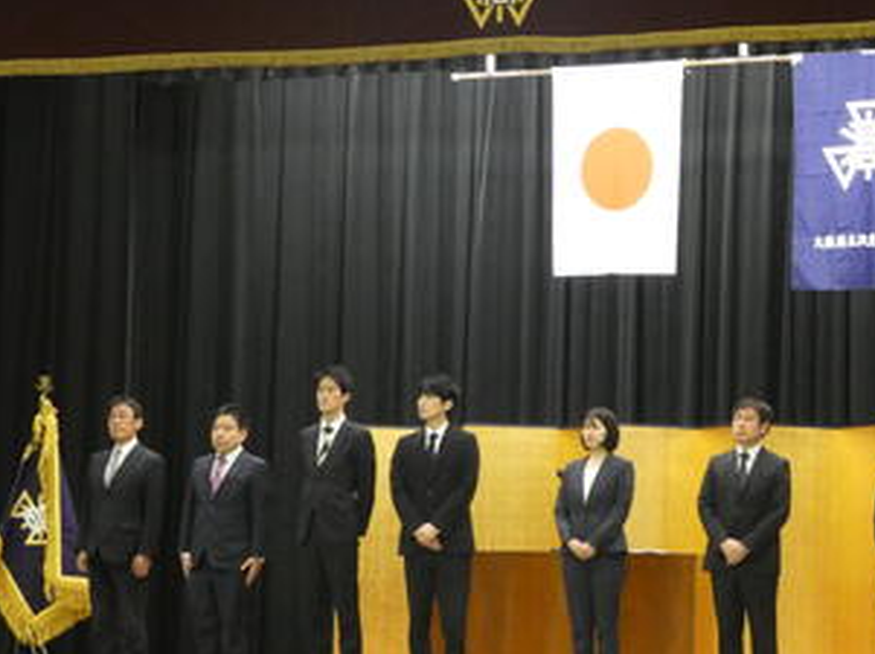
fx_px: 3863
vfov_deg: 9.7
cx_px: 567
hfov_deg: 12.9
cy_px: 331
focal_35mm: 153
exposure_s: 1/20
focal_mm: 20.5
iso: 1600
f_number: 5
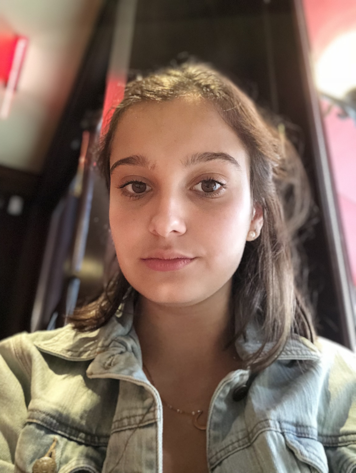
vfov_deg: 56.8
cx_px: 178
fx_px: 438
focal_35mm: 32
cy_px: 236
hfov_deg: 44.2
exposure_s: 1/15
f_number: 2.2
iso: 250
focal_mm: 2.87
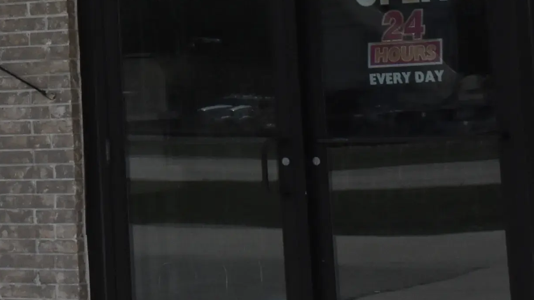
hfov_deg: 13.8
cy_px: -246
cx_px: -104
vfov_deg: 7.8
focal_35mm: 151
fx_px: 2138
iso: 1250
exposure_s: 1/1250
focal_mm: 26
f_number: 18
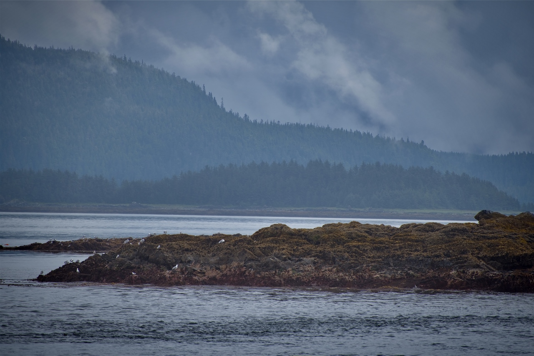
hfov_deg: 6.9
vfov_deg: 4.6
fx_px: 4451
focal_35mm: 300
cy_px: 178
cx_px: 267
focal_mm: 300
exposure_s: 1/640
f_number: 5.6
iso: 125
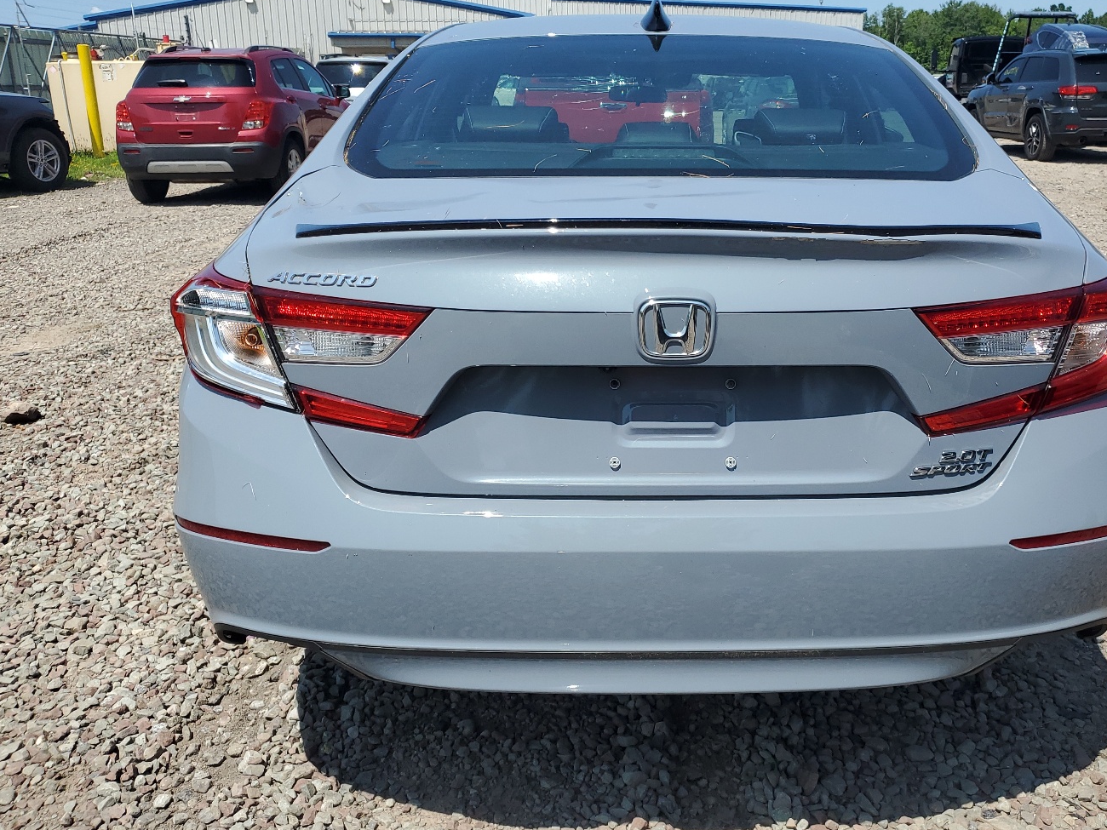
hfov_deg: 56.4
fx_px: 1023
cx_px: 664
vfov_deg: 44.2
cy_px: 403
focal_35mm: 32
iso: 50
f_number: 1.5
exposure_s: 1/3333
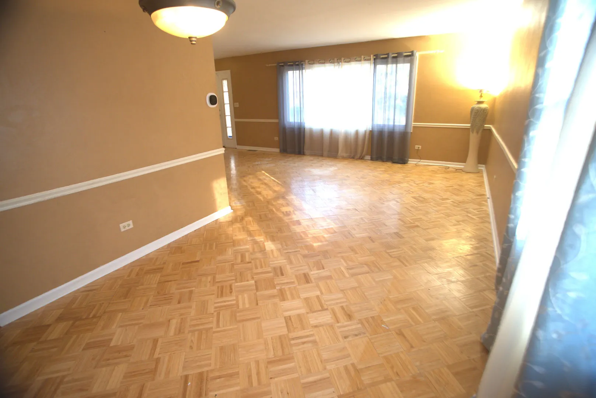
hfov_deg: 93.2
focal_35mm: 17
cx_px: 298
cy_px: 199
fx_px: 282
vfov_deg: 70.5
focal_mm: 17
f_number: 5
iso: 1250
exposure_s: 1/50
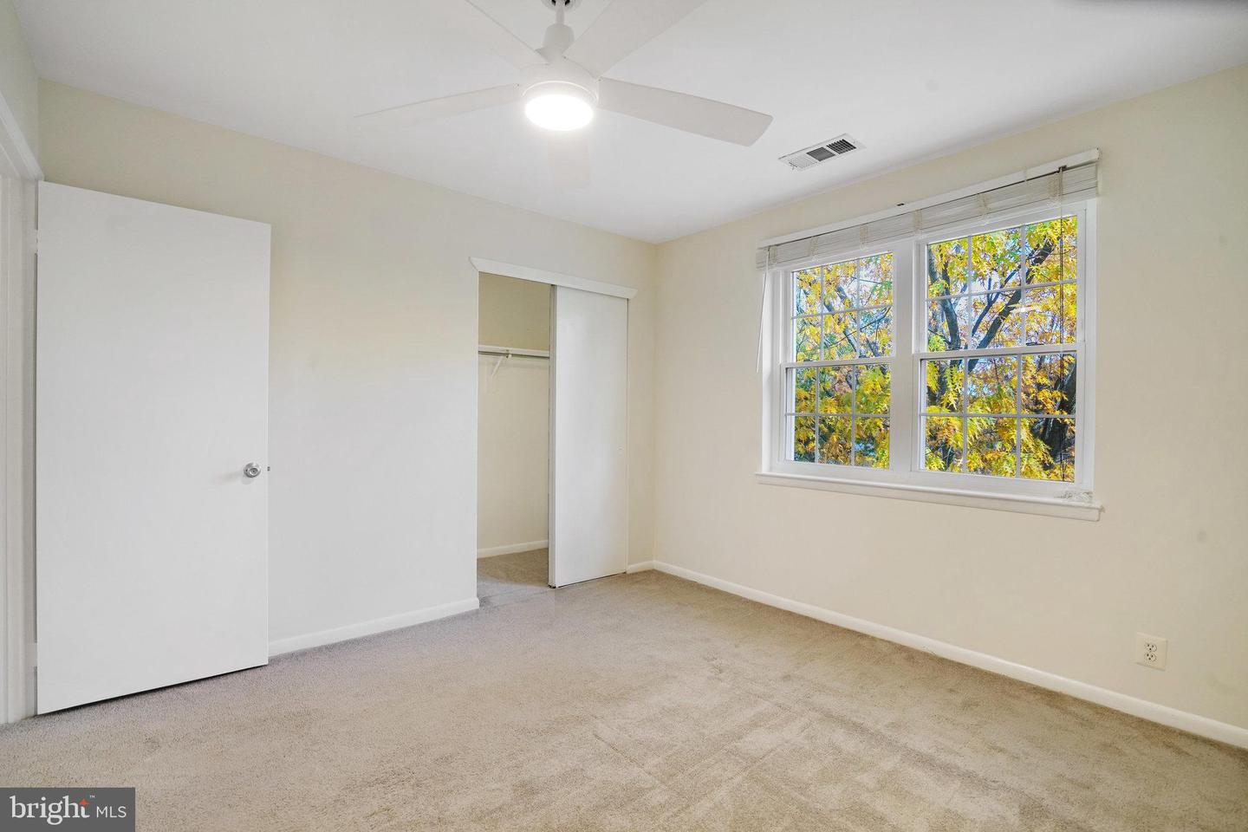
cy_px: 416
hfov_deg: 96.7
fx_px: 555
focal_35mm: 16
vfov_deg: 73.7
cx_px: 624
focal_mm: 16
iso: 1250
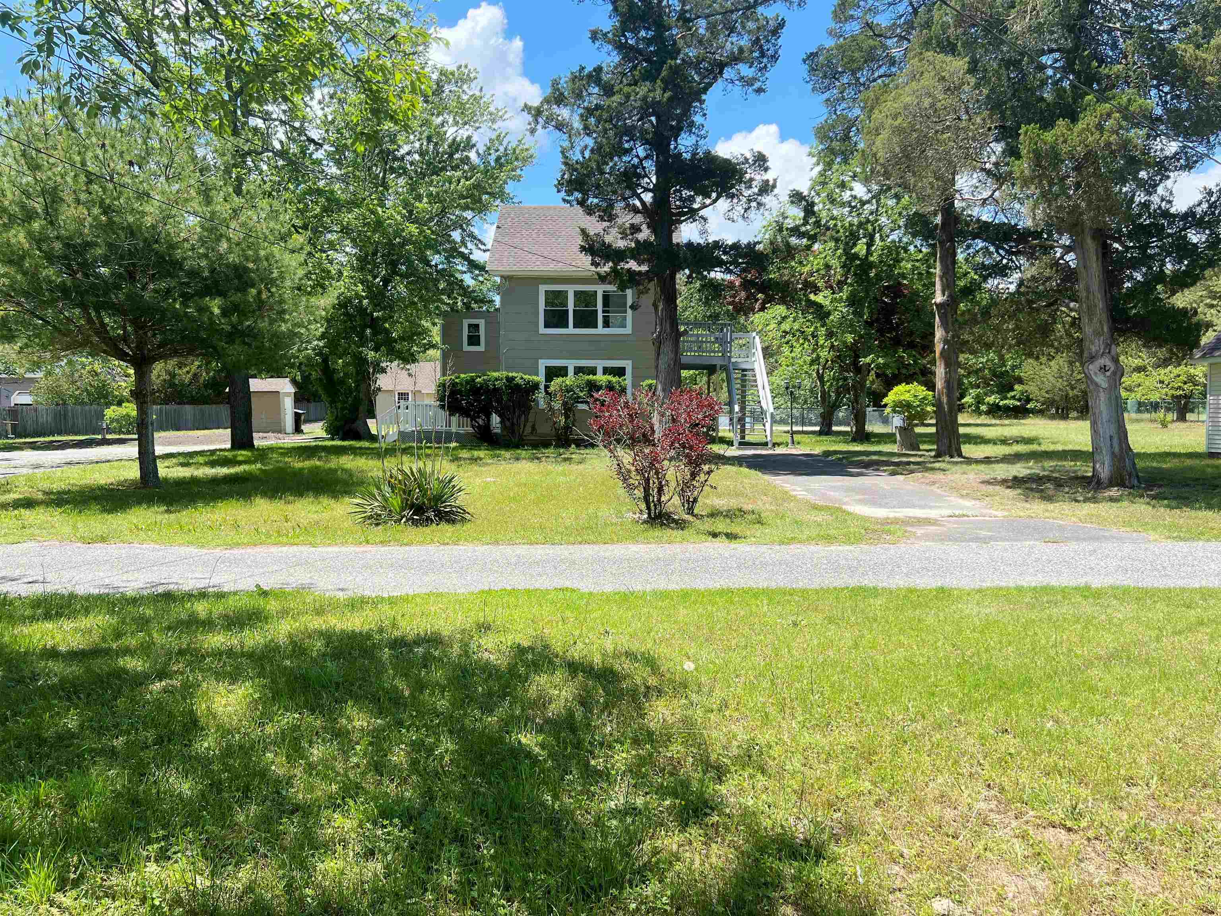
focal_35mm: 26
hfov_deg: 67.3
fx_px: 917
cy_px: 458
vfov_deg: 53.1
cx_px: 610
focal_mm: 5.7
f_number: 1.5
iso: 50
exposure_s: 1/1838
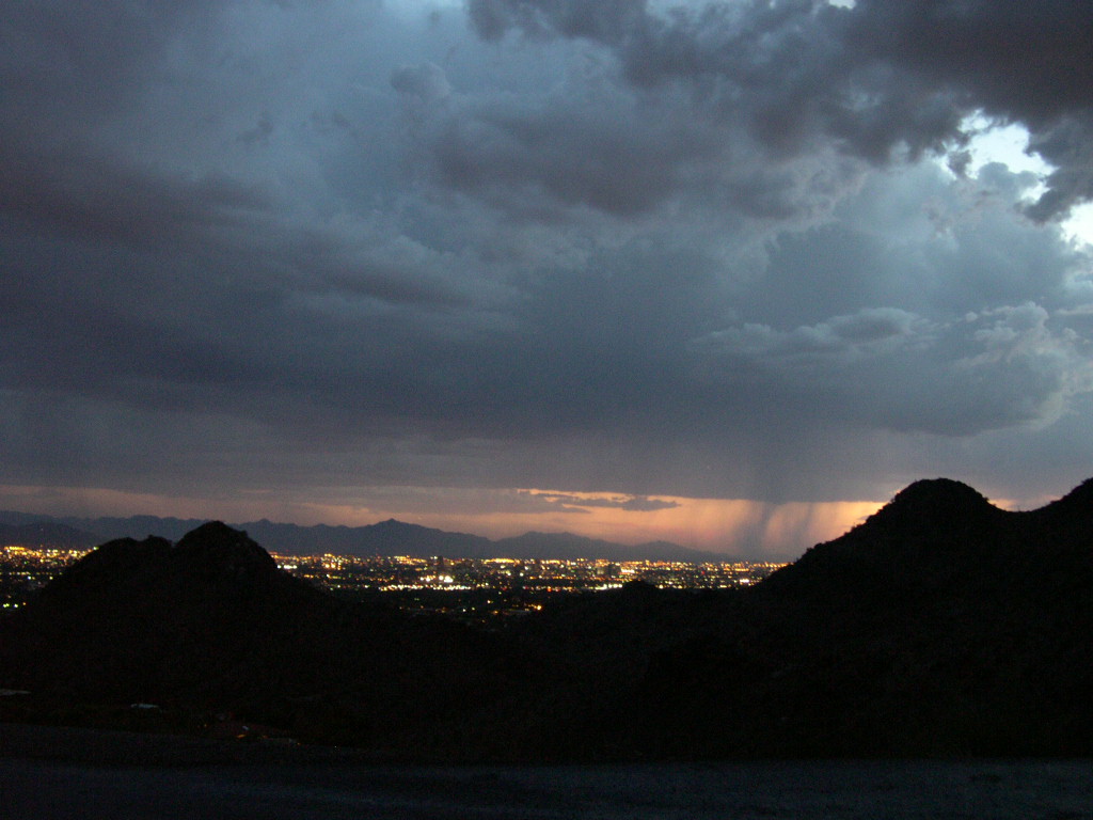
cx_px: 546
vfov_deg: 37.7
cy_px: 410
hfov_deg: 49.0
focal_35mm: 38
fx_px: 1200
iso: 400
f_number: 2.8
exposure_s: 1/5.2
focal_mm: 8
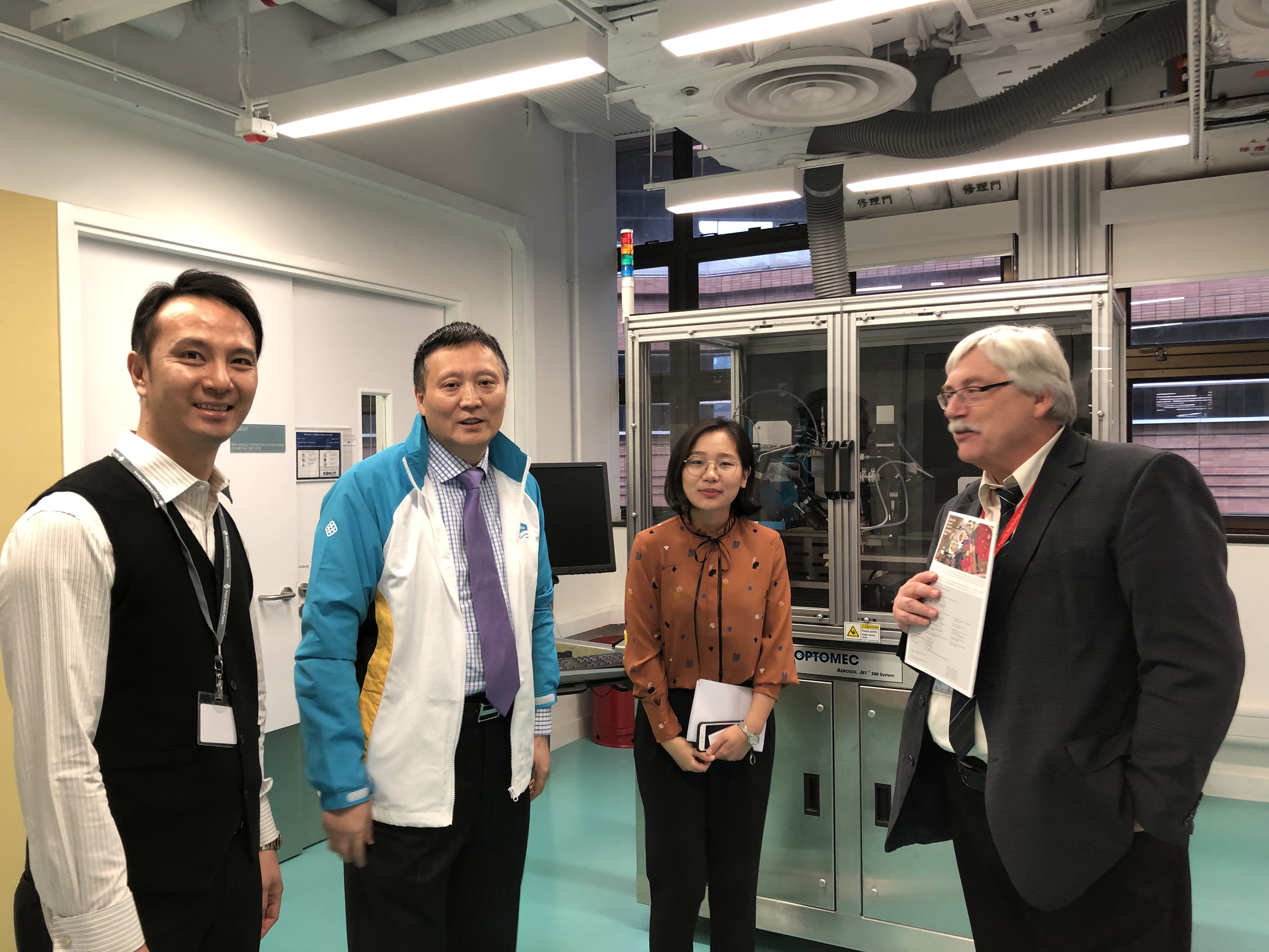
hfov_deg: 63.4
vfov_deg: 49.7
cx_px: 634
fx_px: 1026
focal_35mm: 28
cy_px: 476
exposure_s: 1/17
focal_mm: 4
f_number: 1.8
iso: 40
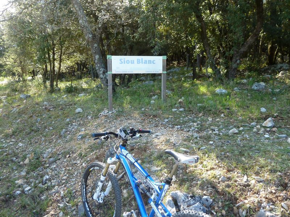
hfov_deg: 69.4
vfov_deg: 54.9
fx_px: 209
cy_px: 108
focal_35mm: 25
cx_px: 145
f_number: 3.3
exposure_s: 1/60
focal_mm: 4.1
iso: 80
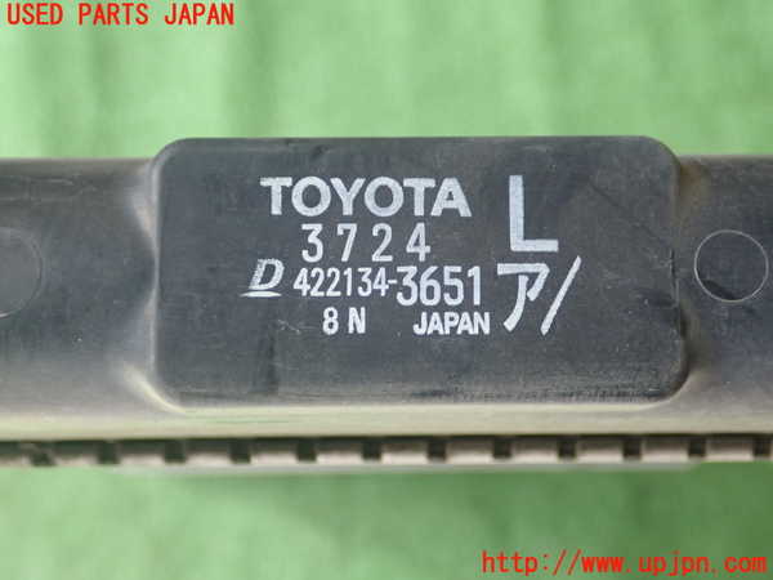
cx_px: 386
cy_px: 290
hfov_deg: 38.9
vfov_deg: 29.7
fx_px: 1094
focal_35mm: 49
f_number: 3.2
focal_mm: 8.99
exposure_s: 1/50
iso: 320
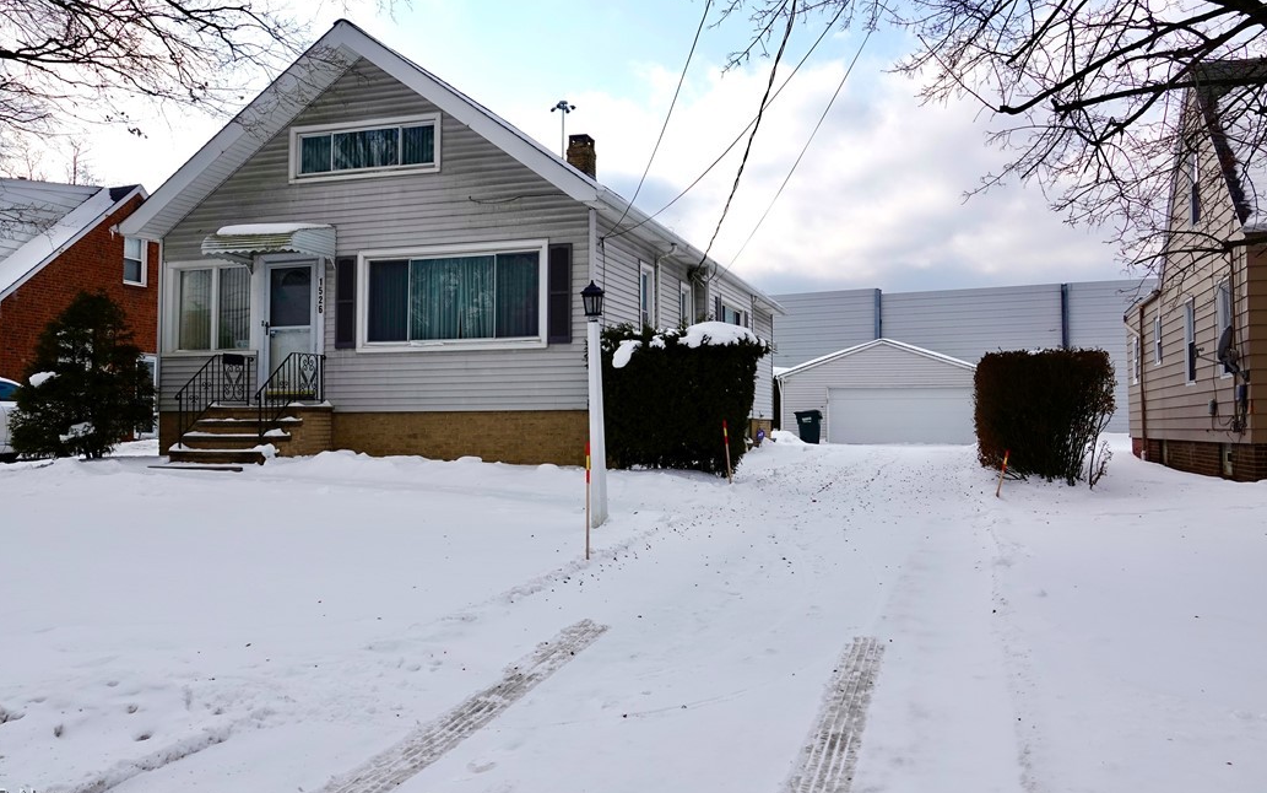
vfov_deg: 41.8
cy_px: 379
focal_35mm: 30
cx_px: 618
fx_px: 1036
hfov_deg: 62.9
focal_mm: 10.18
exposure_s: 1/1000
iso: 100
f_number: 4
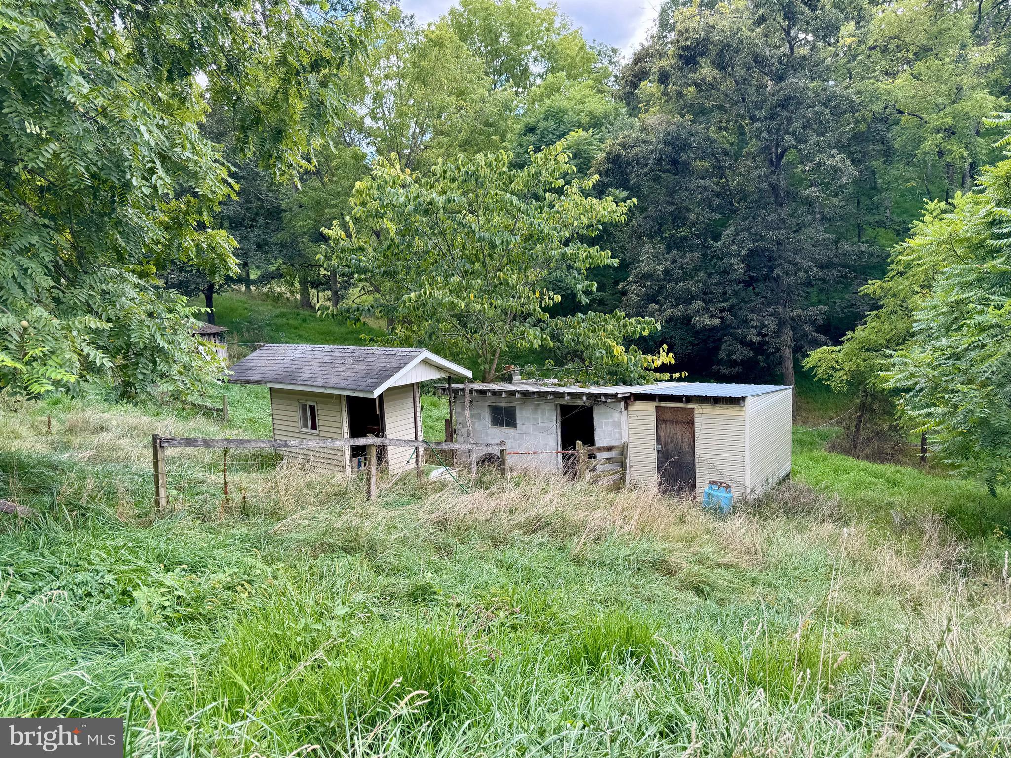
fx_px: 701
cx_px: 506
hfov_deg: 71.6
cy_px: 379
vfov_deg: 56.8
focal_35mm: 24
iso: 80
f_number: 1.78
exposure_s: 1/506
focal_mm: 6.76
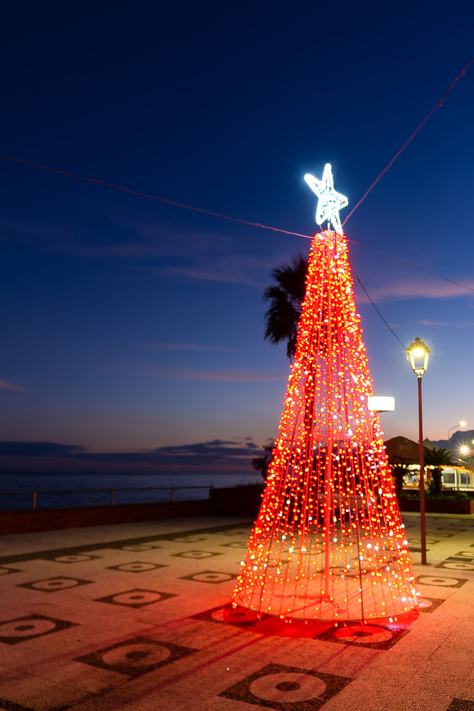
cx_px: 325
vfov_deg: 69.0
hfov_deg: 48.5
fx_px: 513
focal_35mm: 26
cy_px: 407
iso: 250
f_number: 2.8
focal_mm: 7
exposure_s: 1/8
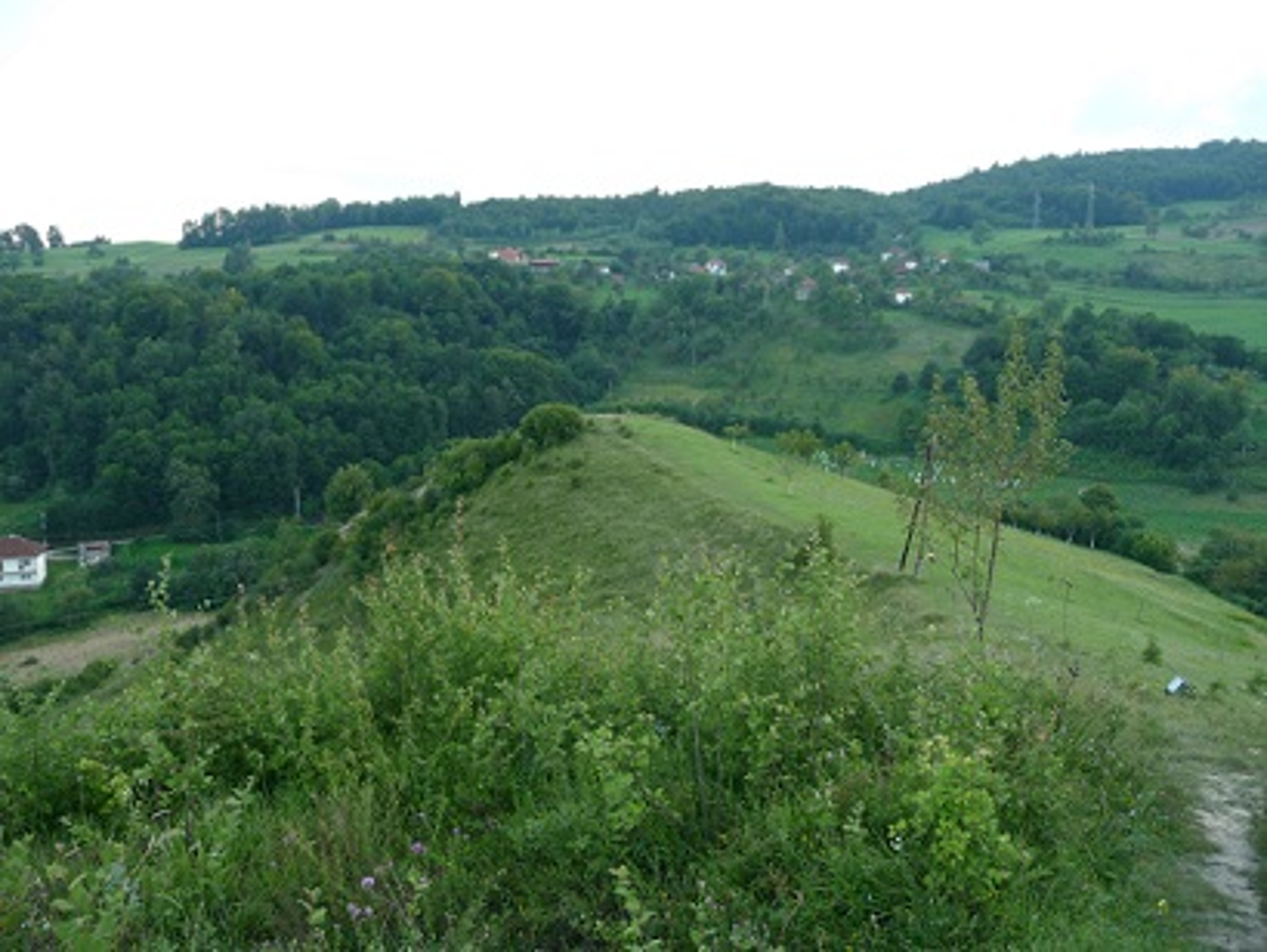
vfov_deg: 49.8
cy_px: 476
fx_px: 1025
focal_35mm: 28
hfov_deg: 63.4
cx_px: 634
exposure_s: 1/30
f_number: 3.3
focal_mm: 4.7
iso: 100
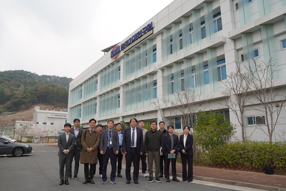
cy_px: 96
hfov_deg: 67.3
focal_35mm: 27
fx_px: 215
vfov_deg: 48.0
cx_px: 143
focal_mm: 27
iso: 125
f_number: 4
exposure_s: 1/160
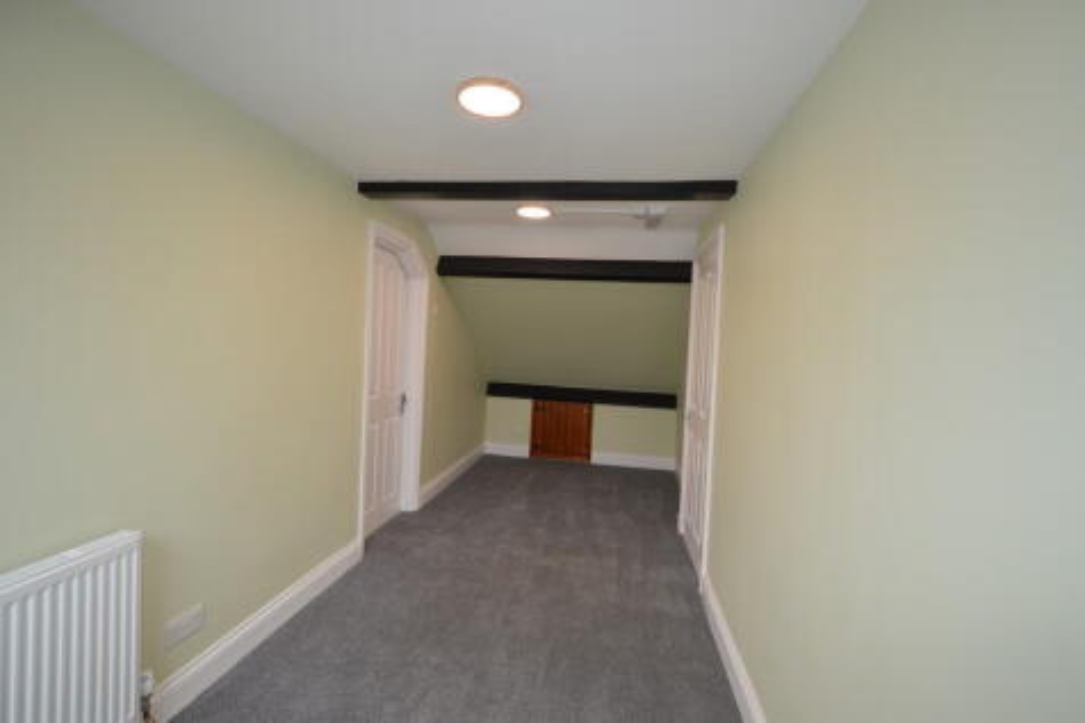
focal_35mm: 15
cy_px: 362
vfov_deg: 77.3
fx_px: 452
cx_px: 542
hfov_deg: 100.4
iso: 400
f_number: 4
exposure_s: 1/125
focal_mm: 10
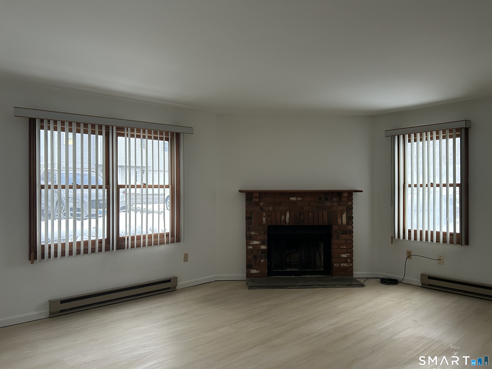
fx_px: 370
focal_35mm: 26
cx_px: 246
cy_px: 184
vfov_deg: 53.1
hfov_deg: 67.3
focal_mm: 5.7
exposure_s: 1/60
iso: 160
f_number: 1.5
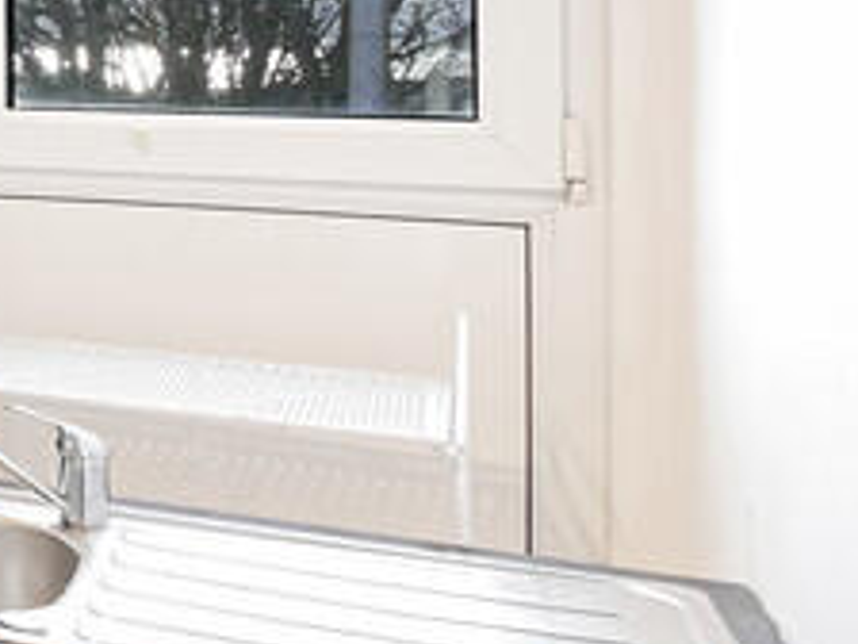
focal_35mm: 64
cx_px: -915
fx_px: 1586
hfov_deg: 18.2
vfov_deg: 22.4
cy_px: 58
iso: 500
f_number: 4
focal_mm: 7
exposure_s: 1/60
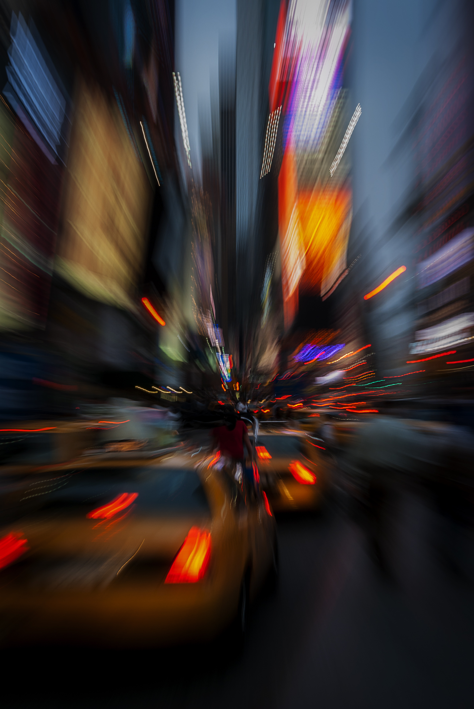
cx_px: 237
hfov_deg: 16.6
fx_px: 1625
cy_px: 354
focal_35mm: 82
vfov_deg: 24.6
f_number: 16
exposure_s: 1/8
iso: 400
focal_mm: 55
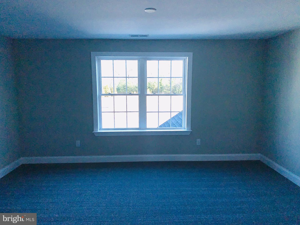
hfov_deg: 67.3
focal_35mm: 26
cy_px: 112
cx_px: 150
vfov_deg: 53.1
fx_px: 225
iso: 25
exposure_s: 1/945
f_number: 1.8
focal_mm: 4.25
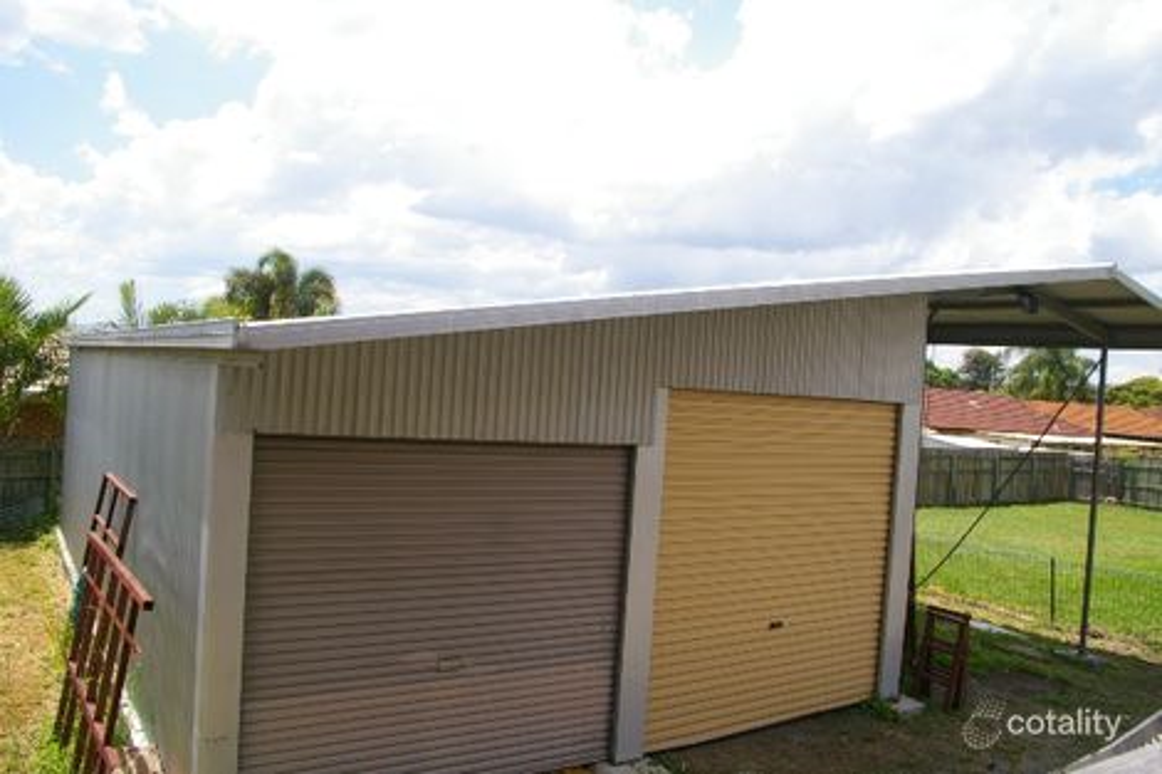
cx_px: 581
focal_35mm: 27
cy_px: 387
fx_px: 871
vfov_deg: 47.9
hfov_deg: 67.4
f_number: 11
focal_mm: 18
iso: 200
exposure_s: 1/250
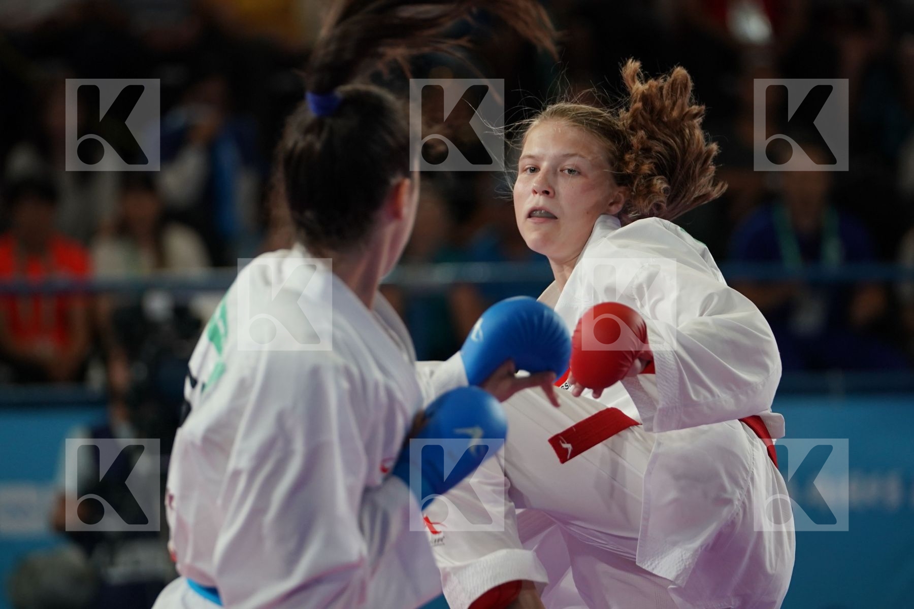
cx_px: 457
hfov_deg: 8.4
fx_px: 6245
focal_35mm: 246
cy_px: 304
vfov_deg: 5.6
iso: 1000
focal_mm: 164
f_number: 2.8
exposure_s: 1/1000
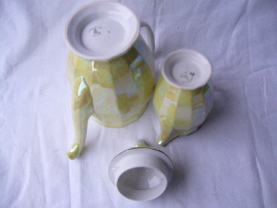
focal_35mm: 35
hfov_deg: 52.6
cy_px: 104
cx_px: 138
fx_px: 280
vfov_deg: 40.7
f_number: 2.8
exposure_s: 1/8
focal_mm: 5.8
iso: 80
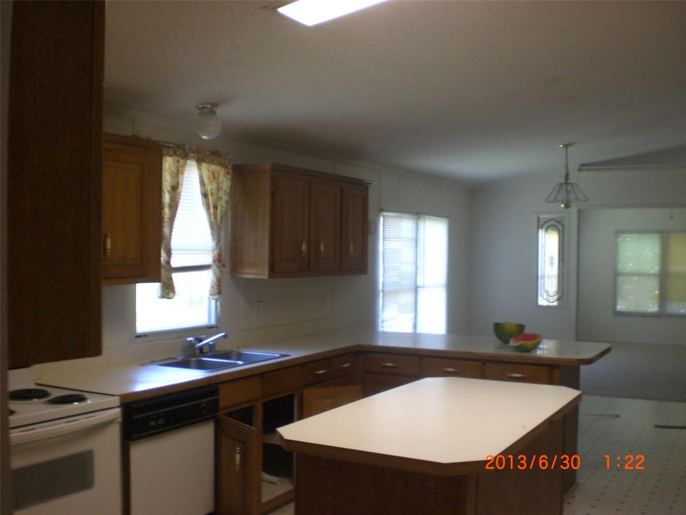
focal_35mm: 38
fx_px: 753
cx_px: 343
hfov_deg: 49.0
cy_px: 258
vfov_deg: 37.7
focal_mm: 6.3
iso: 200
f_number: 3.1
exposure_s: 1/30
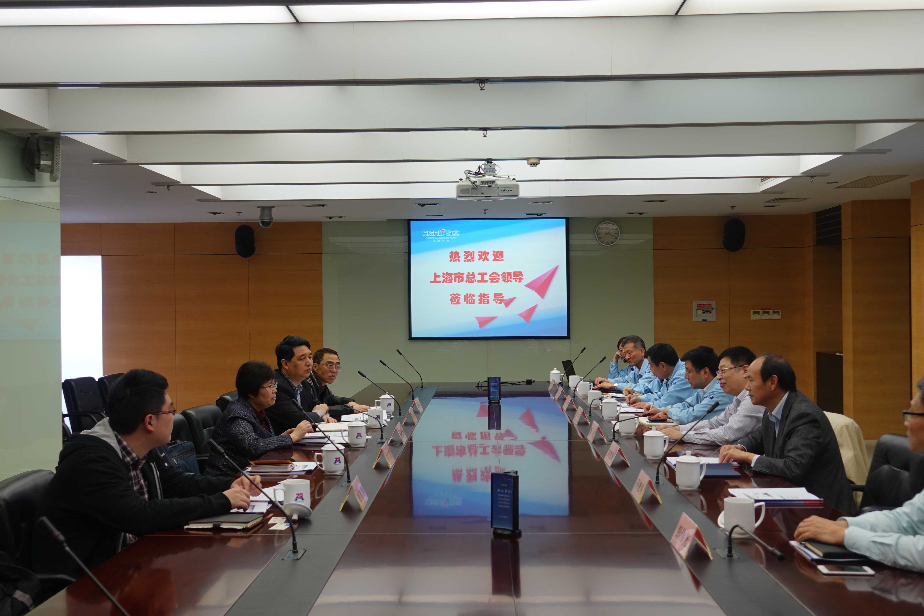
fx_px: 950
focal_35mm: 37
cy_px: 308
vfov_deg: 35.9
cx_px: 462
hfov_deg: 51.9
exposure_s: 1/60
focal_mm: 13.53
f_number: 2.8
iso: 125
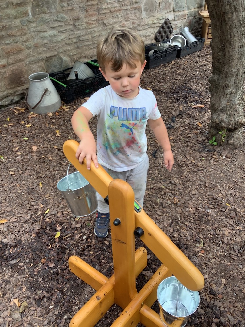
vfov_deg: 58.4
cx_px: 122
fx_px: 293
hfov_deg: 45.4
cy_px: 164
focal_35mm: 31
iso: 25
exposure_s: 1/104
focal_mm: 3.3
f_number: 2.4
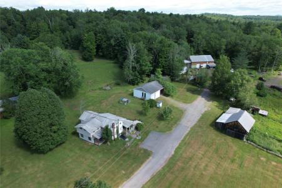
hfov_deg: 78.6
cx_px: 141
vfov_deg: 57.2
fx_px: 172
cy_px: 94
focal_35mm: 22
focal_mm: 8.38
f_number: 2.8
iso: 100
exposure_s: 1/725
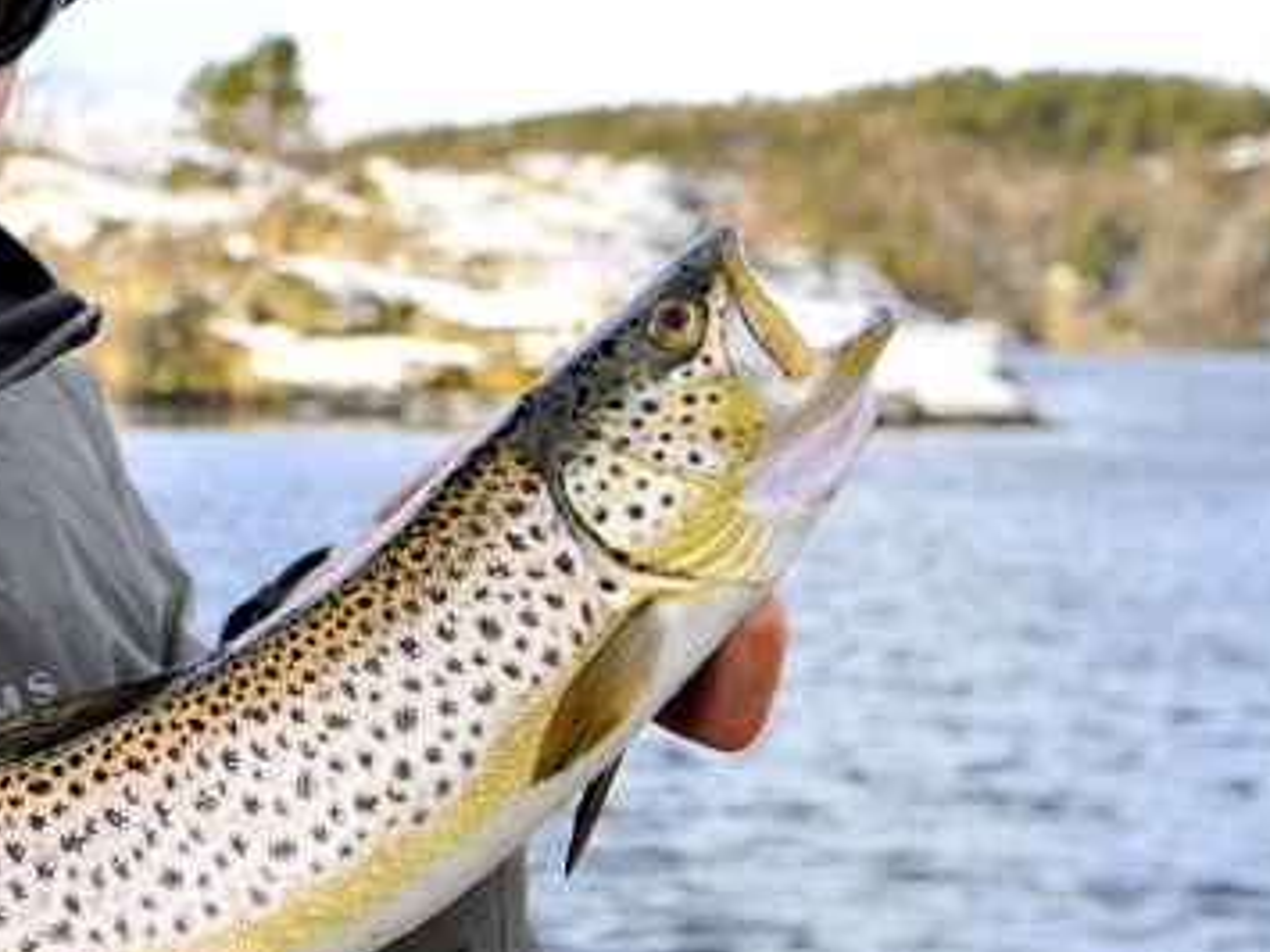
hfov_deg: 20.7
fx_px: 3374
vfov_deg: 16.0
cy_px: 709
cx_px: 14
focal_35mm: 92
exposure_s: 1/250
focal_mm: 34
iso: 640
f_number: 7.1
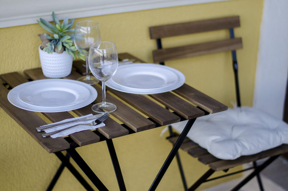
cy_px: 96
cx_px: 144
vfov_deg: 18.1
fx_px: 599
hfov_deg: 27.0
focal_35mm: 75
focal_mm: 50
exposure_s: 1/400
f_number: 1.8
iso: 100
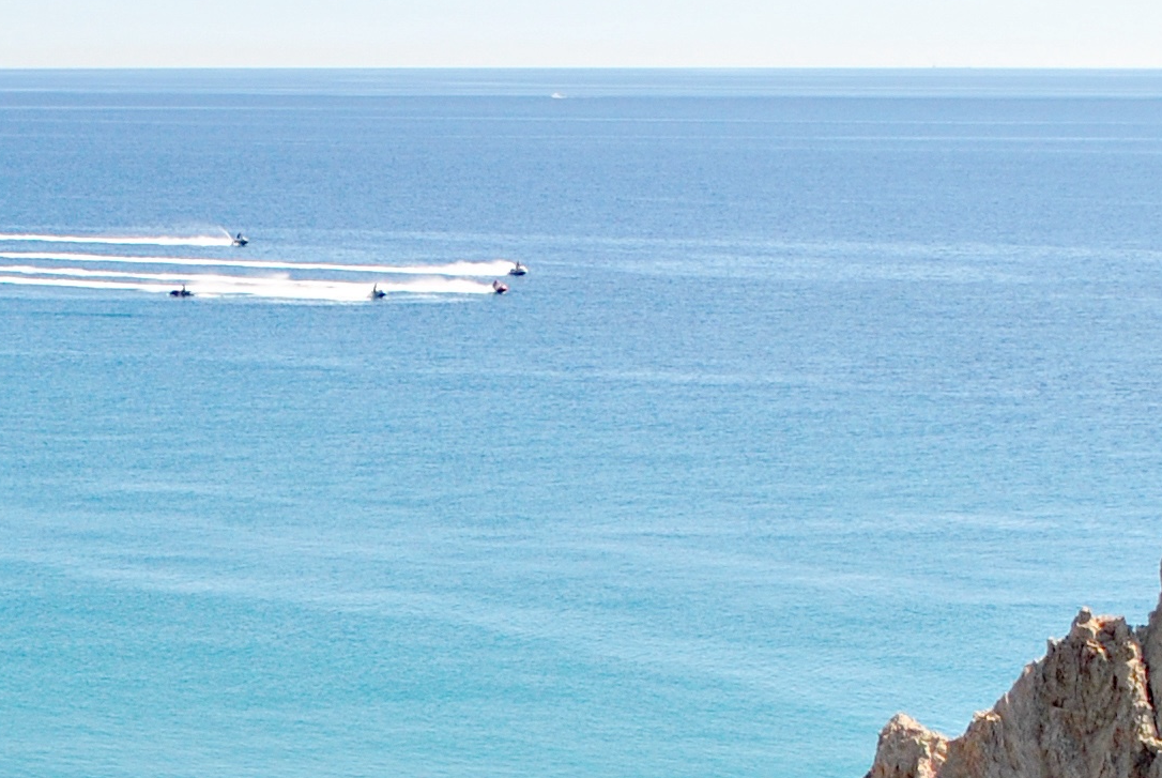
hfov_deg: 14.6
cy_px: 827
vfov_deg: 9.8
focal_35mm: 139
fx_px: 4492
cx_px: 157
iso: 200
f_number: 5
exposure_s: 1/200
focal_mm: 26
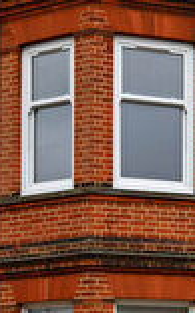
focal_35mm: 110
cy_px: 141
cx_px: 344
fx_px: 939
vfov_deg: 19.0
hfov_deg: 11.1
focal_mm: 24
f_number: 5
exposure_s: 1/160
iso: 250
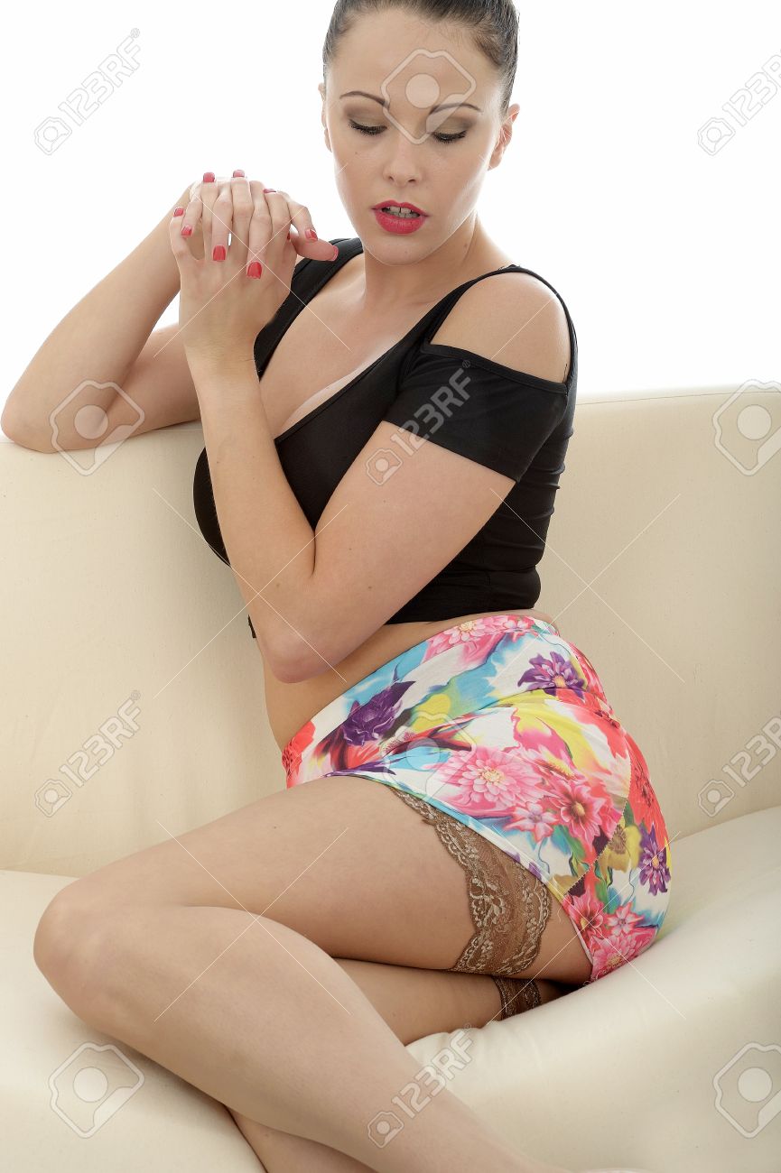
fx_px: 2770
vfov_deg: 23.9
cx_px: 390
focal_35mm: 85
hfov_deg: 16.1
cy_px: 586
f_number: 13
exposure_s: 1/200
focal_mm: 85
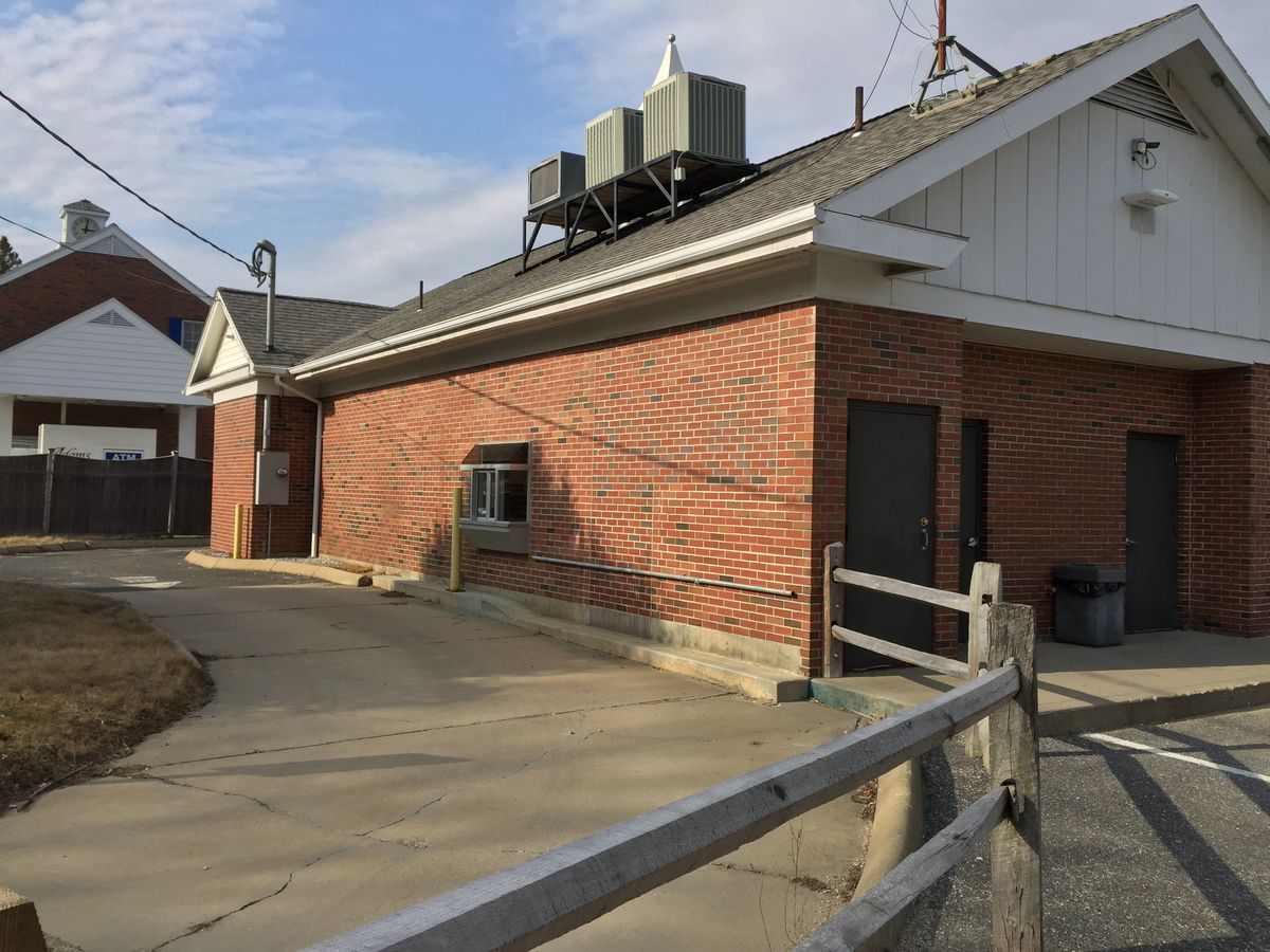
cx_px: 635
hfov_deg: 61.7
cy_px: 476
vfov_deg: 48.2
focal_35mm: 29
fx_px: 1064
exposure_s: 1/2083
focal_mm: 4.15
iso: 32
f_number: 2.2
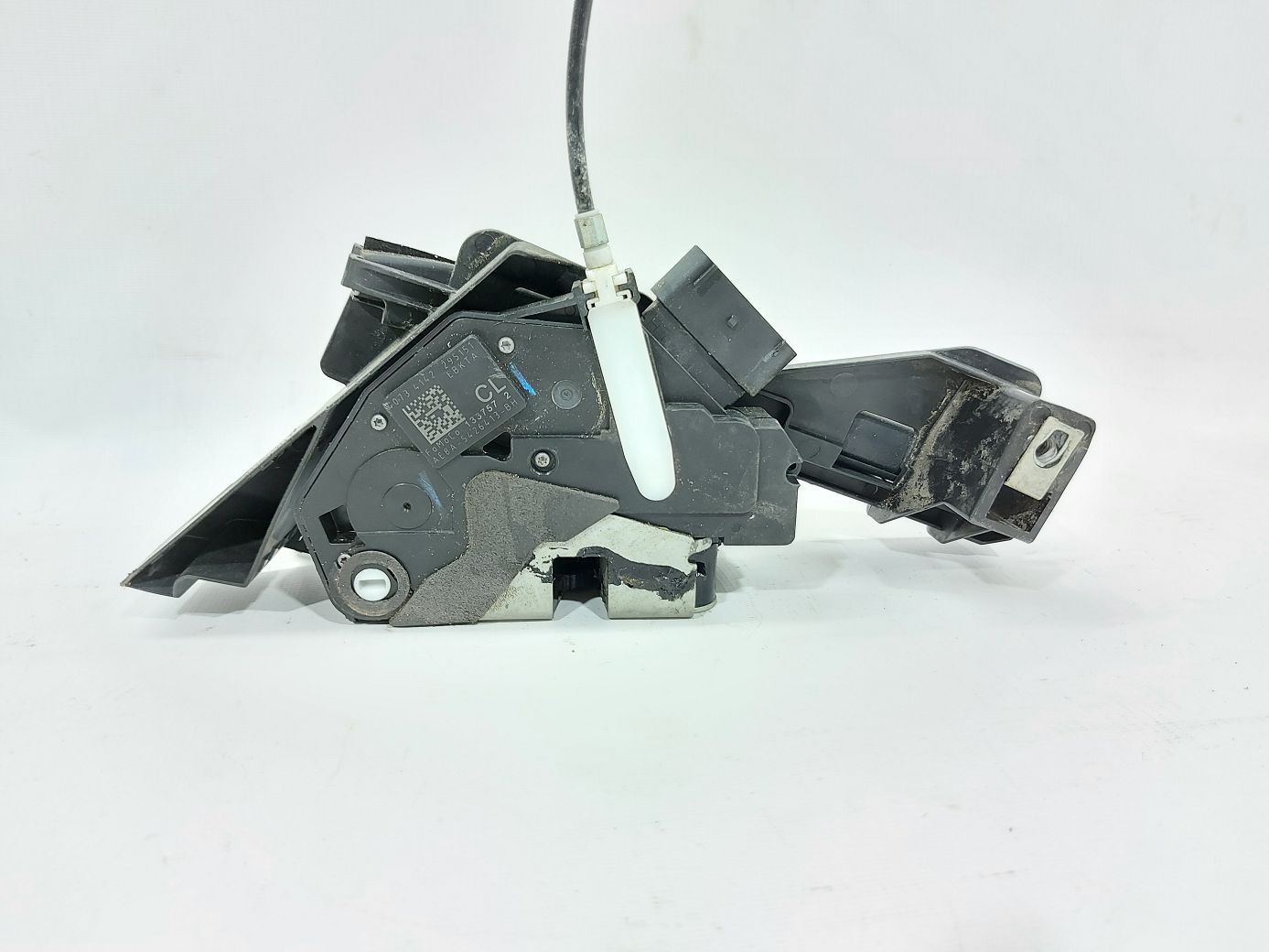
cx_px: 634
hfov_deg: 71.6
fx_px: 880
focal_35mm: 24
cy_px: 476
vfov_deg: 56.8
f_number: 1.8
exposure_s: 1/50
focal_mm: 5.23
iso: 200
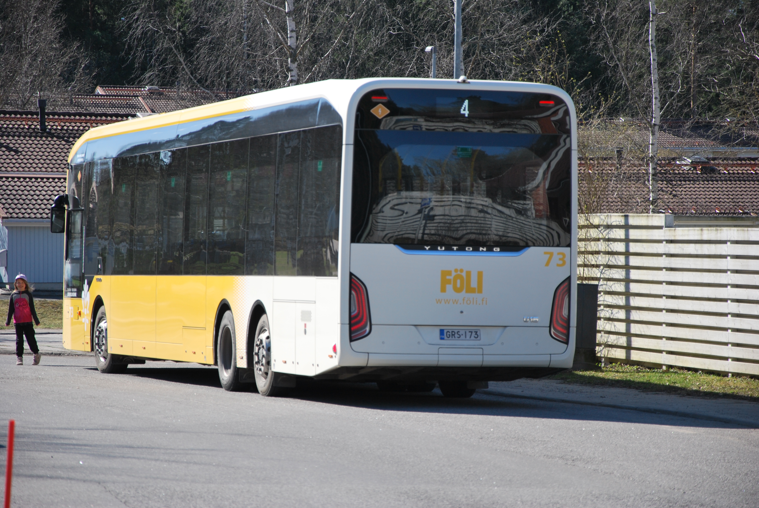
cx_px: 380
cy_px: 254
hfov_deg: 13.0
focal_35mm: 158
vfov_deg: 8.7
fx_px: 3325
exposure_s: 1/500
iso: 180
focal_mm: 105
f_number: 5.6
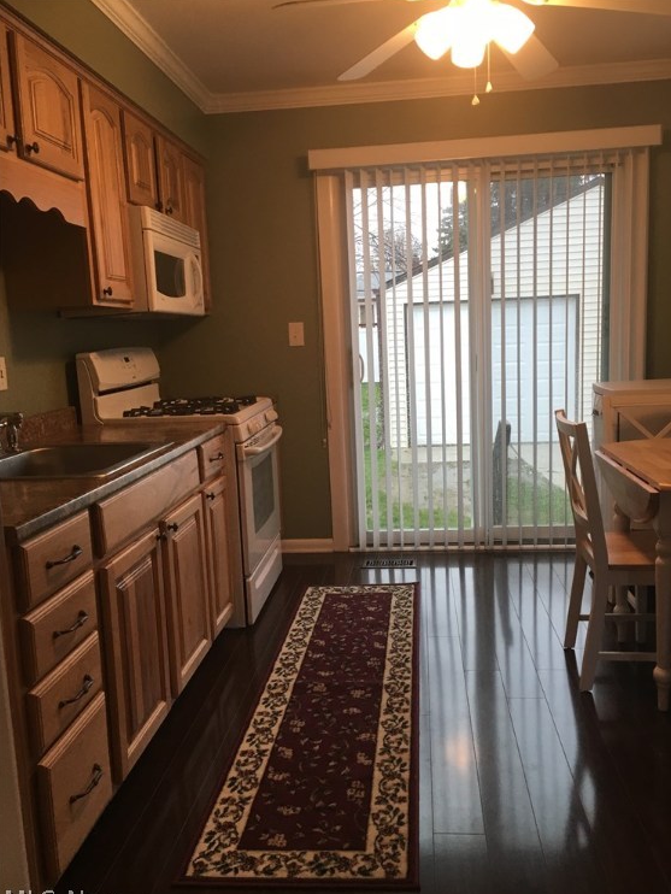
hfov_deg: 46.8
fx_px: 775
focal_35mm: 30
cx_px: 345
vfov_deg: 59.9
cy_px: 458
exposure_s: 1/30
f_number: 2.2
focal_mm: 4.15
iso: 40
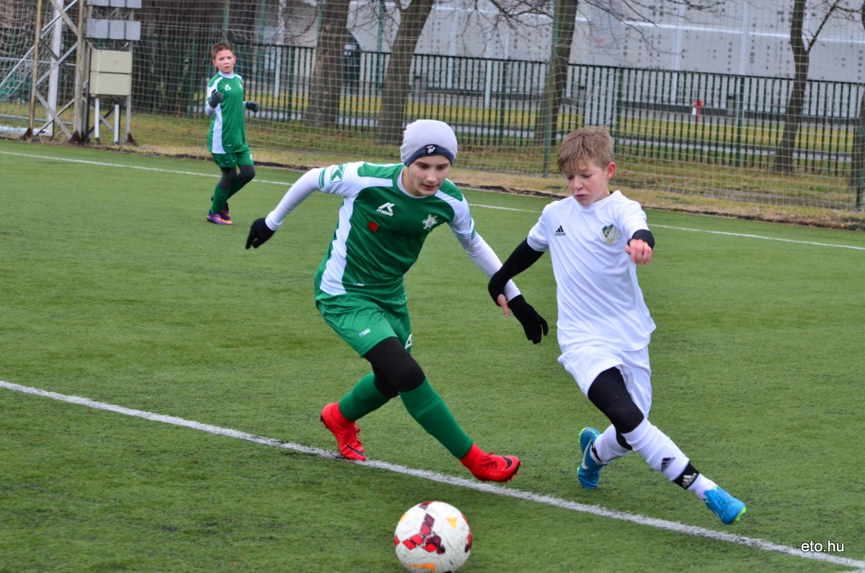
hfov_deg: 19.5
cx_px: 432
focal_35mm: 105
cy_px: 286
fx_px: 2518
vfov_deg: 13.0
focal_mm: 70
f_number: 5.6
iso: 1600
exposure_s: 1/500
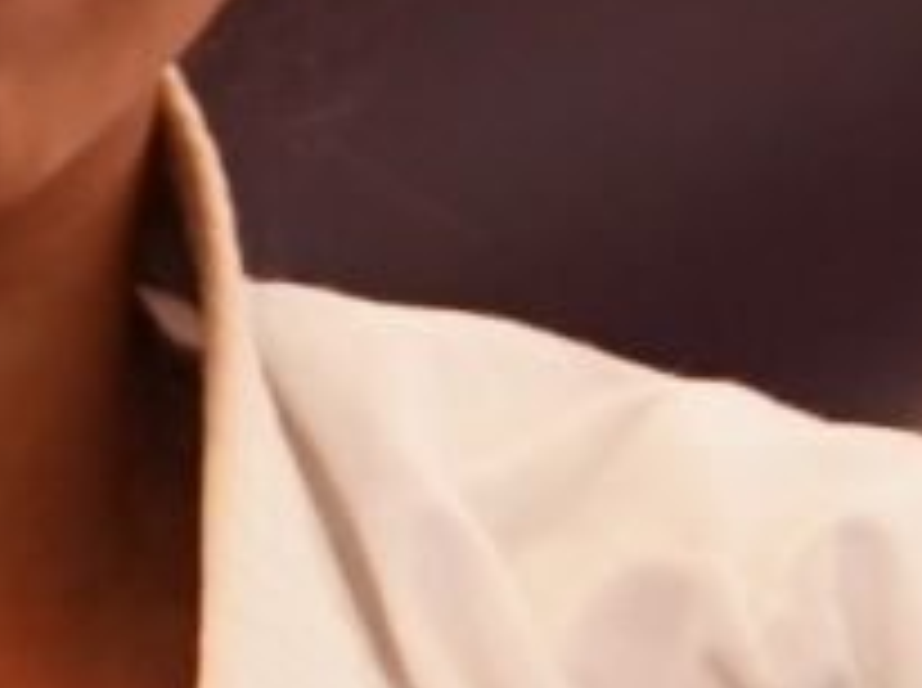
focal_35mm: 2537
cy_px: 265
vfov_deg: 0.6
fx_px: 67455
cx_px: 333
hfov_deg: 0.8
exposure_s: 1/500
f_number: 2.8
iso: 1000
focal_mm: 200
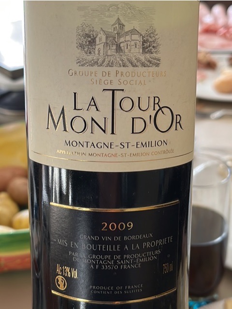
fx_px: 527
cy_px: 154
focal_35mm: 59
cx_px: 116
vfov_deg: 32.7
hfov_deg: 24.8
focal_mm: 5.1
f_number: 1.6
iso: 80
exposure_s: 1/43
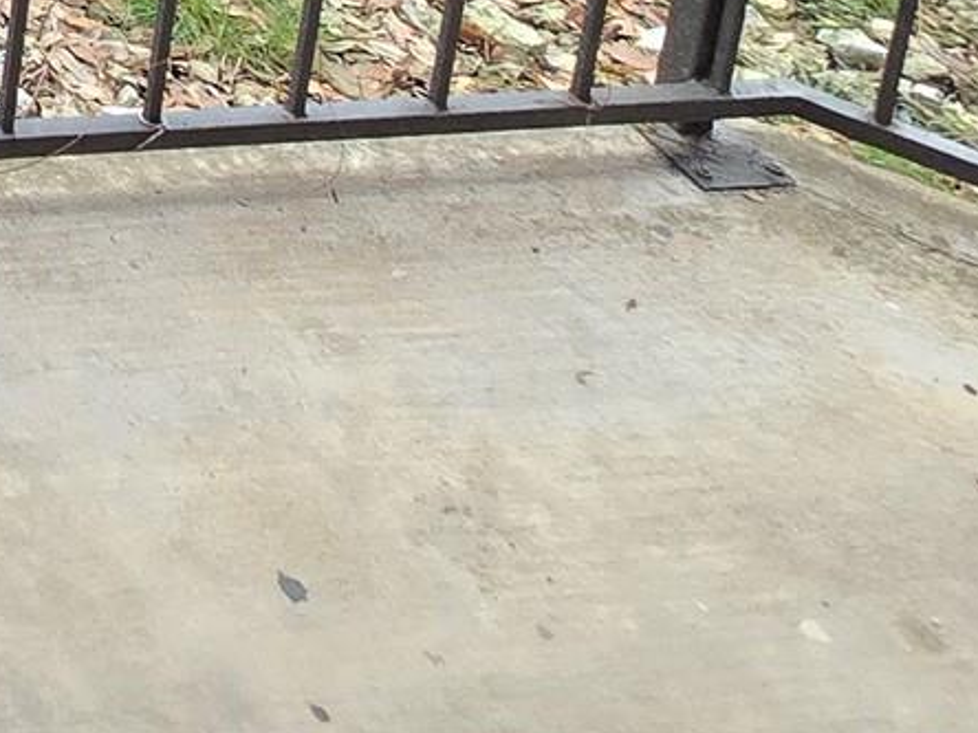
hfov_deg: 20.2
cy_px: -951
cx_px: -877
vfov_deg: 15.5
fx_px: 1695
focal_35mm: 60
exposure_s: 1/60
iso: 200
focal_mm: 2.2
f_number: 2.2
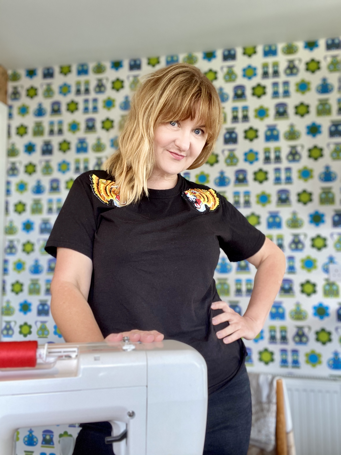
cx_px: 170
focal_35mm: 30
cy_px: 228
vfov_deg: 60.0
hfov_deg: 46.8
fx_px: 394
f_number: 2.2
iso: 100
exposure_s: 1/62
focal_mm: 2.71
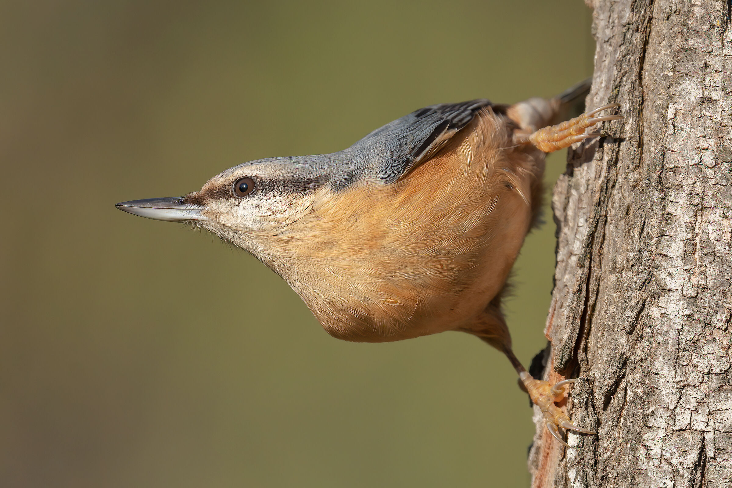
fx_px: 12199
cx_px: 366
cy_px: 244
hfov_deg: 3.4
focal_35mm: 600
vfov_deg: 2.3
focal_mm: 600
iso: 320
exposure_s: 1/1000
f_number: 8
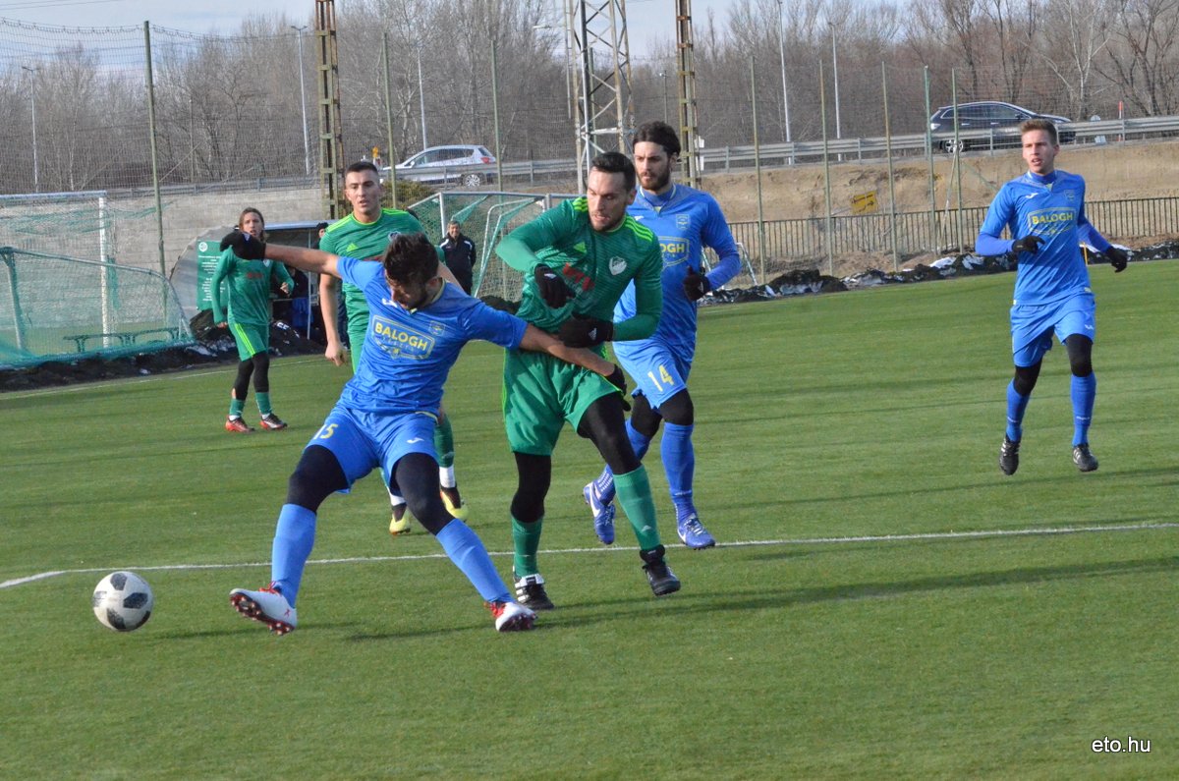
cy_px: 390
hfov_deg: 14.0
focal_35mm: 147
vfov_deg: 9.3
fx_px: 4805
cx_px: 590
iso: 6400
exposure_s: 1/3200
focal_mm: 98
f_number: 14
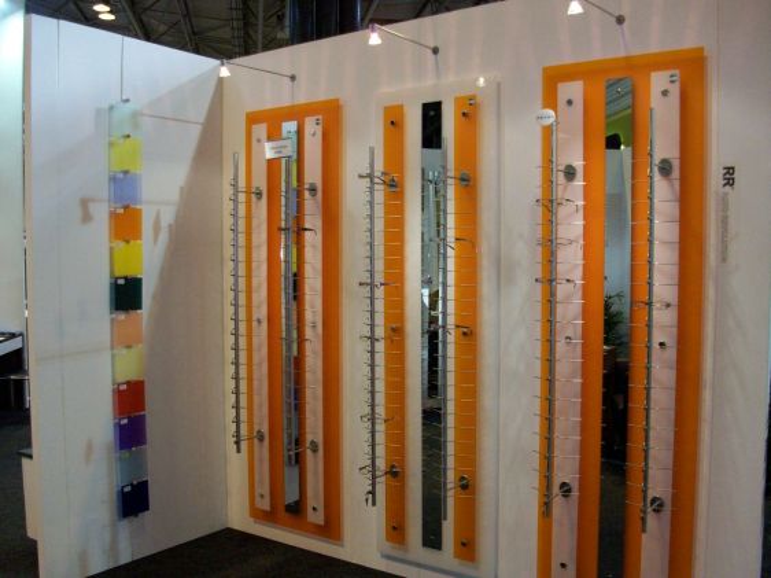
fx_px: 757
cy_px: 289
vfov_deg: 41.8
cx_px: 386
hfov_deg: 54.0
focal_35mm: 34
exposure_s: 1/60
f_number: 2.8
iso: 160
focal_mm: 5.7
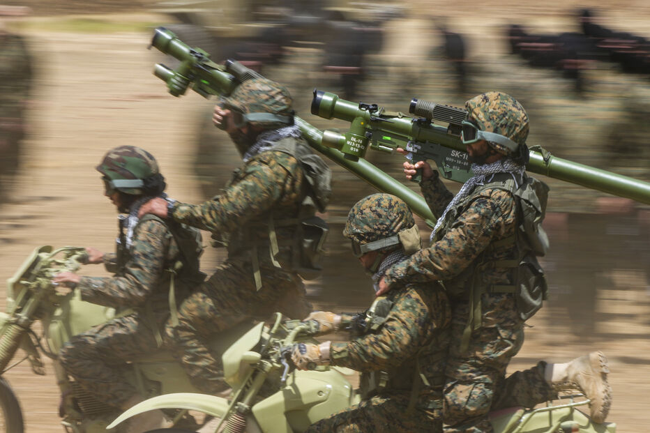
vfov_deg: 13.7
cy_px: 216
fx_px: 1805
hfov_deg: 20.4
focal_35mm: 100
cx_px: 325
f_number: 29
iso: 100
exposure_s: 1/30
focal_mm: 100
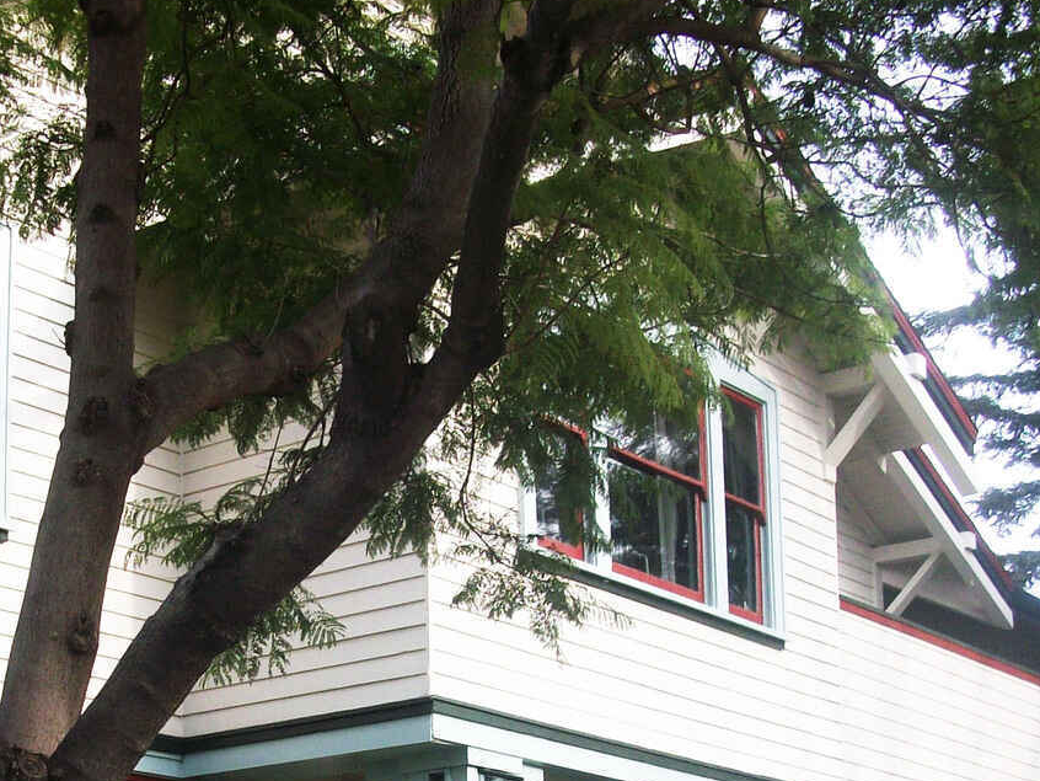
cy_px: 777
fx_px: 2134
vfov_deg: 20.1
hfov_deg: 27.3
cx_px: 367
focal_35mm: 71
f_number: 2.8
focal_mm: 5.7
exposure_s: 1/152
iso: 64
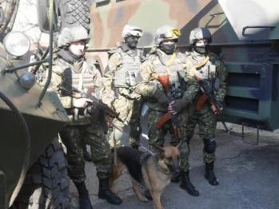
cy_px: 104
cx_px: 140
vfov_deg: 36.0
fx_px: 323
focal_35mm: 40
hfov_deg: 46.8
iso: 200
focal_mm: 20
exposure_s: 1/400
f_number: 3.2
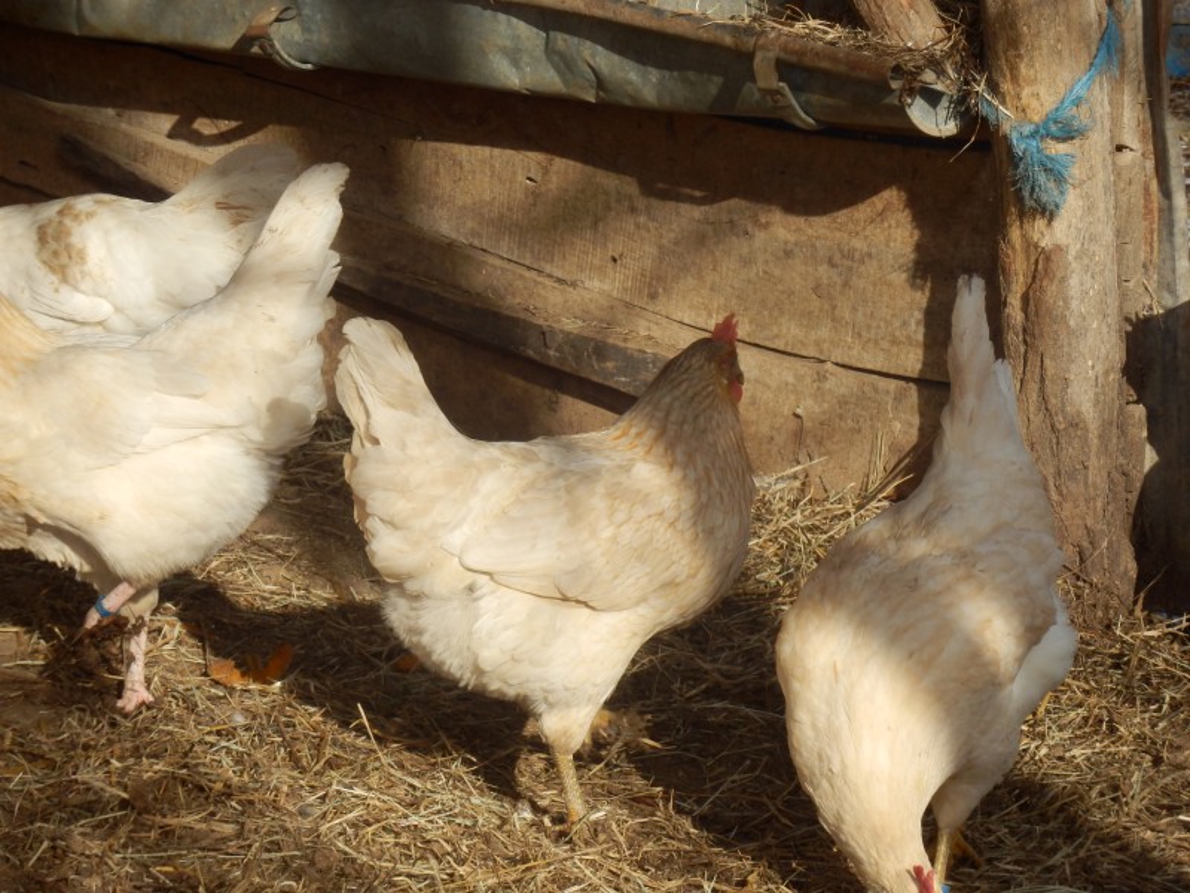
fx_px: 6222
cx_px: 595
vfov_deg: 8.2
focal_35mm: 181
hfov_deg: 10.9
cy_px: 446
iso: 80
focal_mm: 32
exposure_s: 1/320
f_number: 5.9
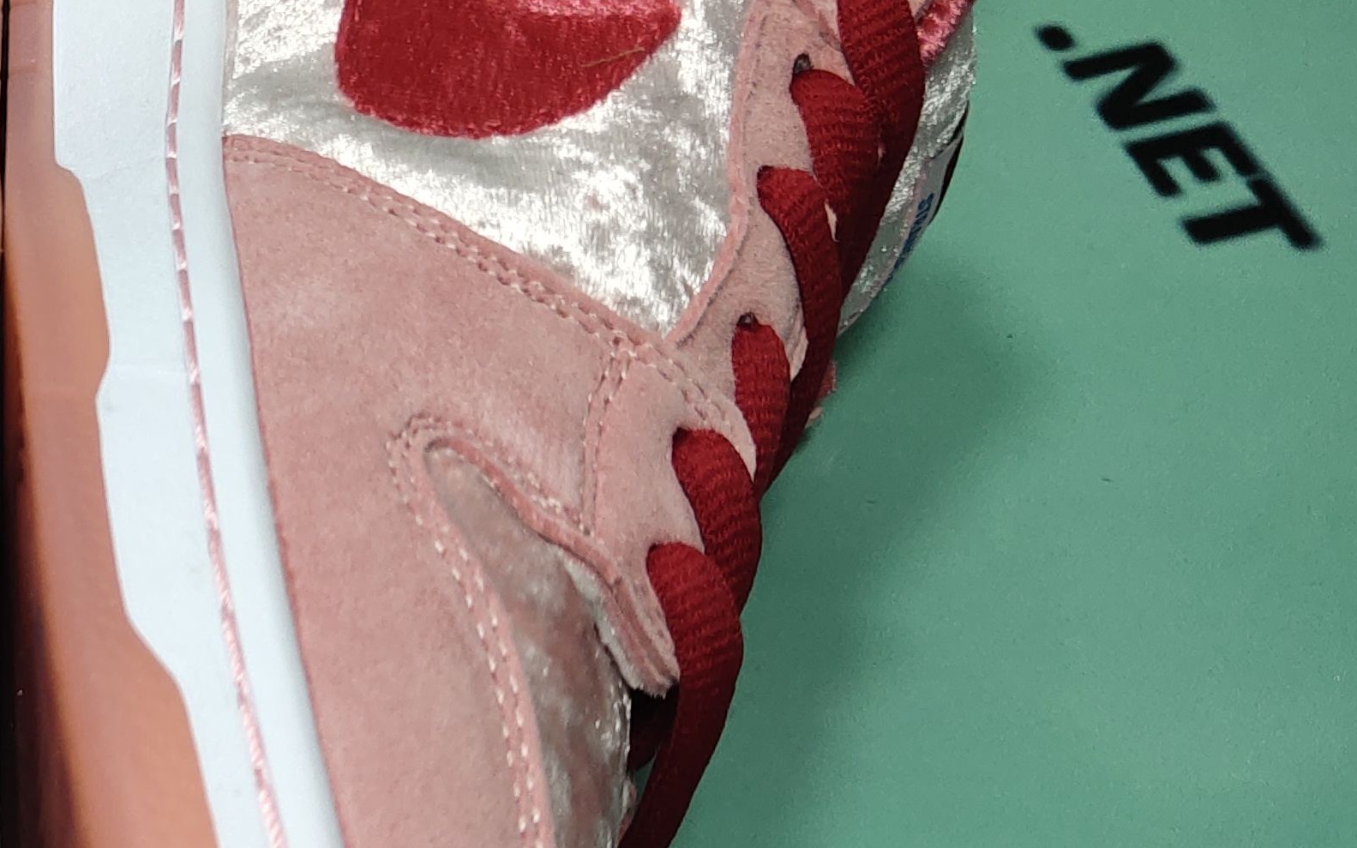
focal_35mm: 81
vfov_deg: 16.1
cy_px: 485
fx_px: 2995
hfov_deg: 23.9
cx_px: -142
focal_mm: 4.35
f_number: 1.79
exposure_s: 1/100
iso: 64
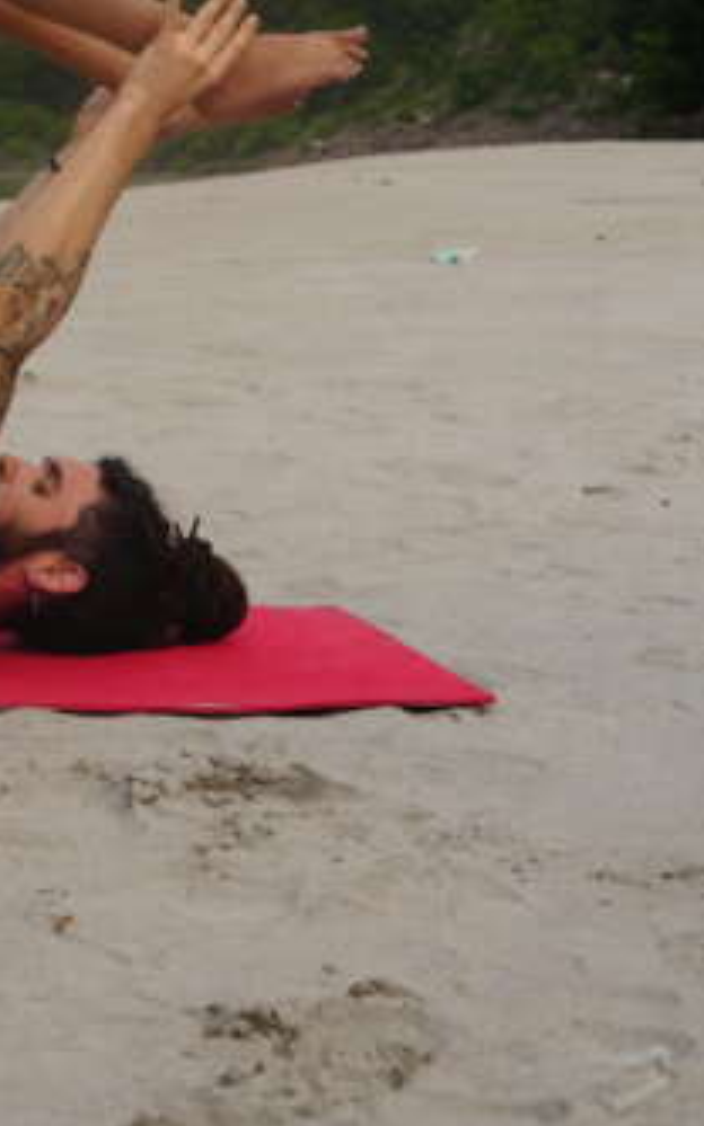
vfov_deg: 20.7
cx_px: -391
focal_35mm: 91
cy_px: -355
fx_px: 2795
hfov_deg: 13.4
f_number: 5
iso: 100
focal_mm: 29
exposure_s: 1/400
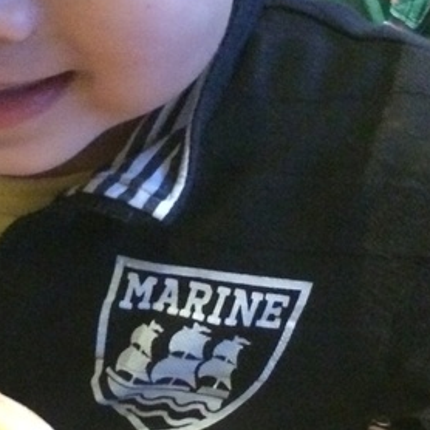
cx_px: 176
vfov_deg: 19.4
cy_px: 287
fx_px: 1251
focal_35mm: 89
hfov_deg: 19.5
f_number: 2.2
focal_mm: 4.12
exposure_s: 1/15
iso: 1250
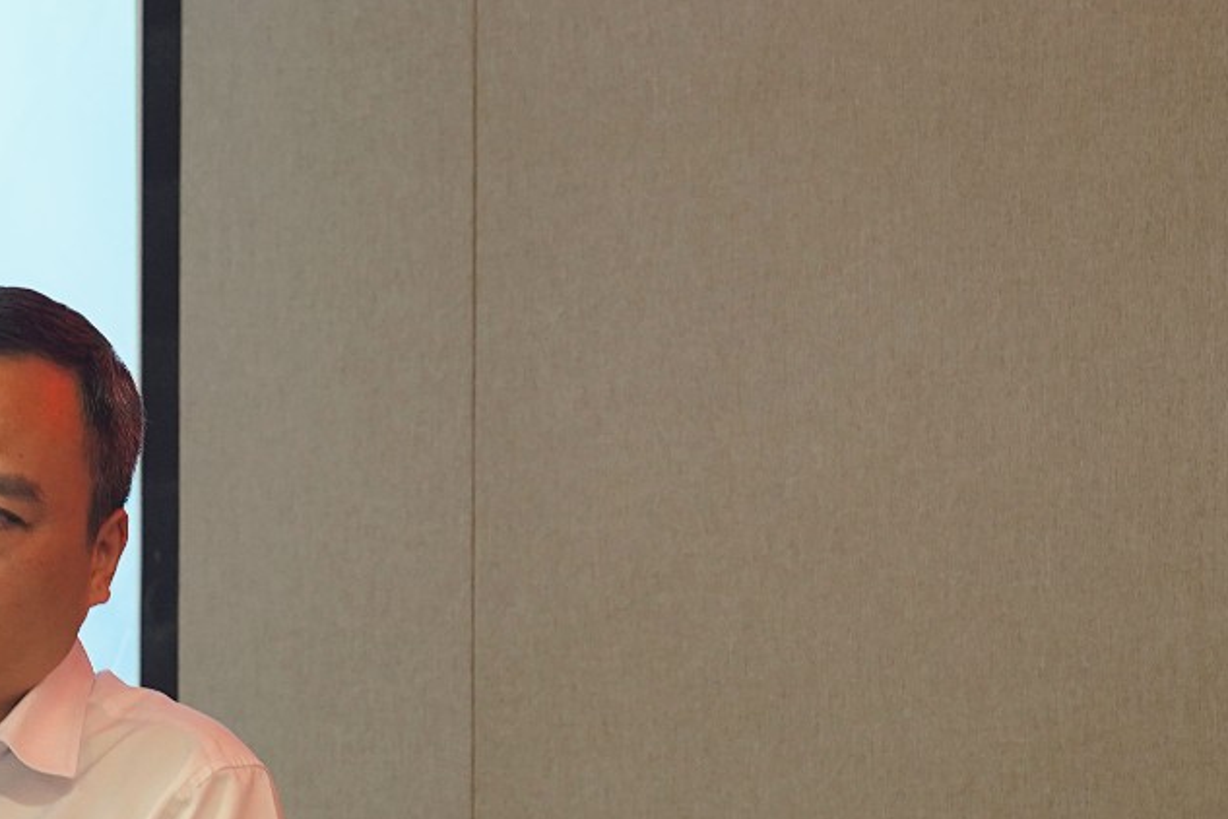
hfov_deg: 11.5
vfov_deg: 7.7
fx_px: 6037
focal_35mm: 177
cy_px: 627
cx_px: -68
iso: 1250
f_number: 4.5
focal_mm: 70
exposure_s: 1/80
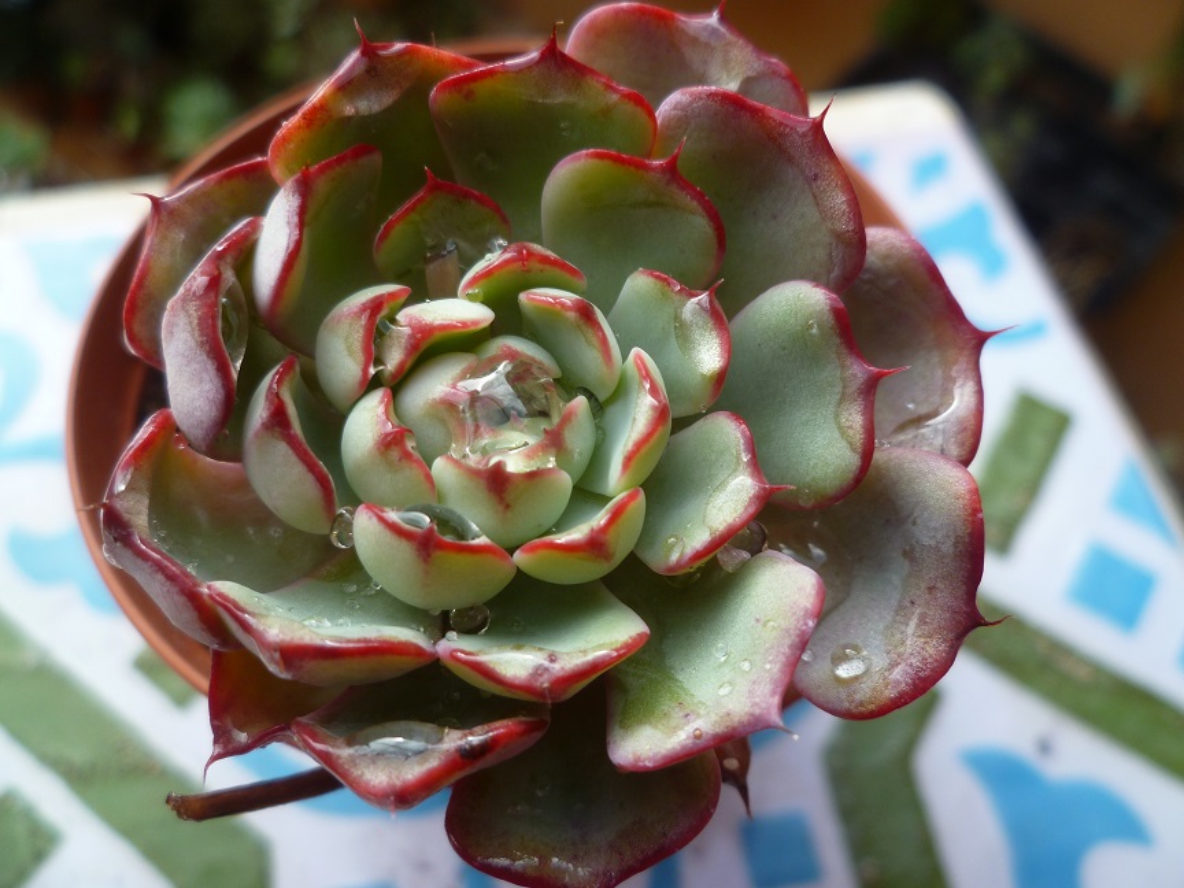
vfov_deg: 49.7
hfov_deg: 63.4
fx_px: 958
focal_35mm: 28
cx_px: 592
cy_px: 444
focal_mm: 5
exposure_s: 1/125
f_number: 2.8
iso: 80
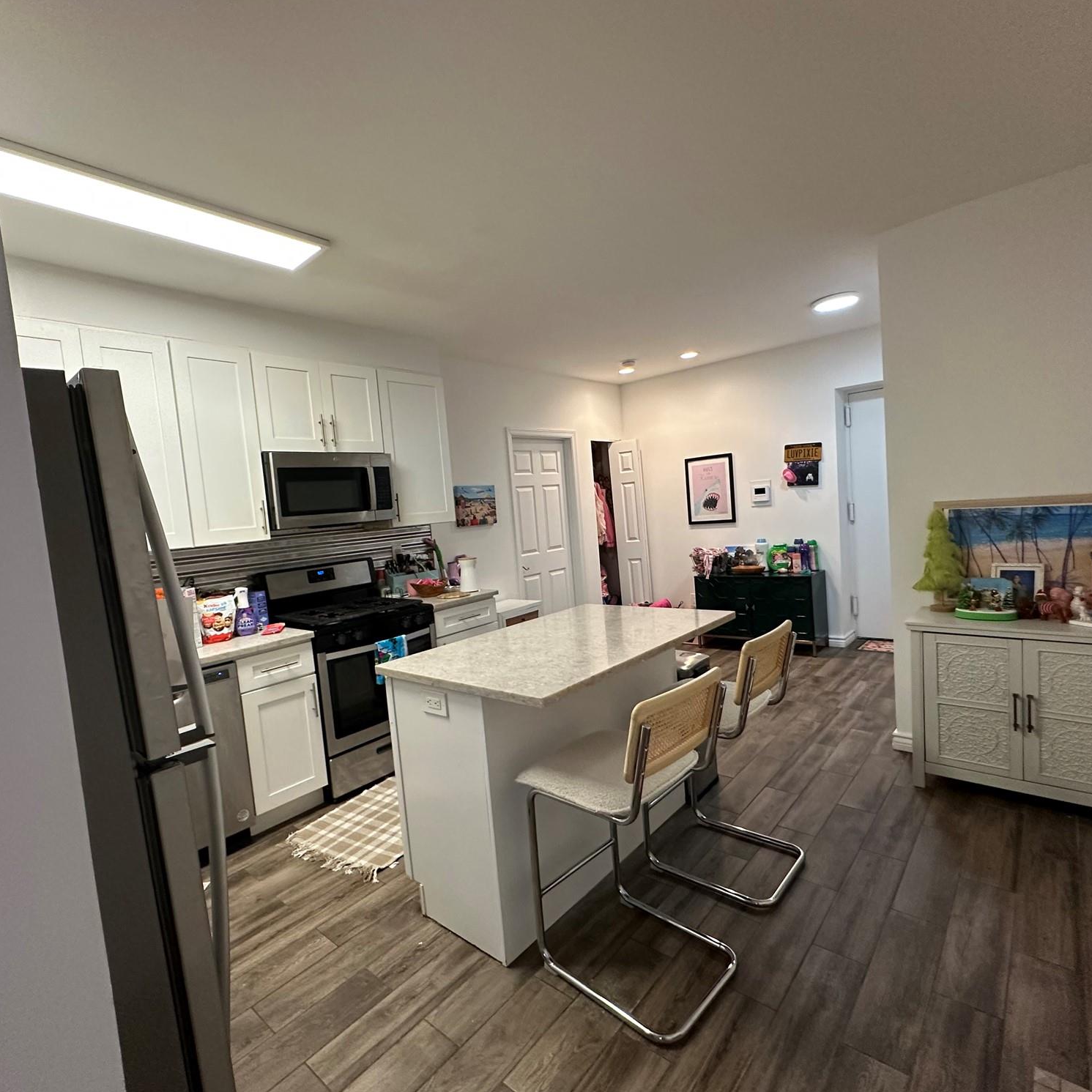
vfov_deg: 84.0
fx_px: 607
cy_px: 555
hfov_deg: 83.9
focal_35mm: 17
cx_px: 525
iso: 320
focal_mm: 2.22
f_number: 2.2
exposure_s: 1/120
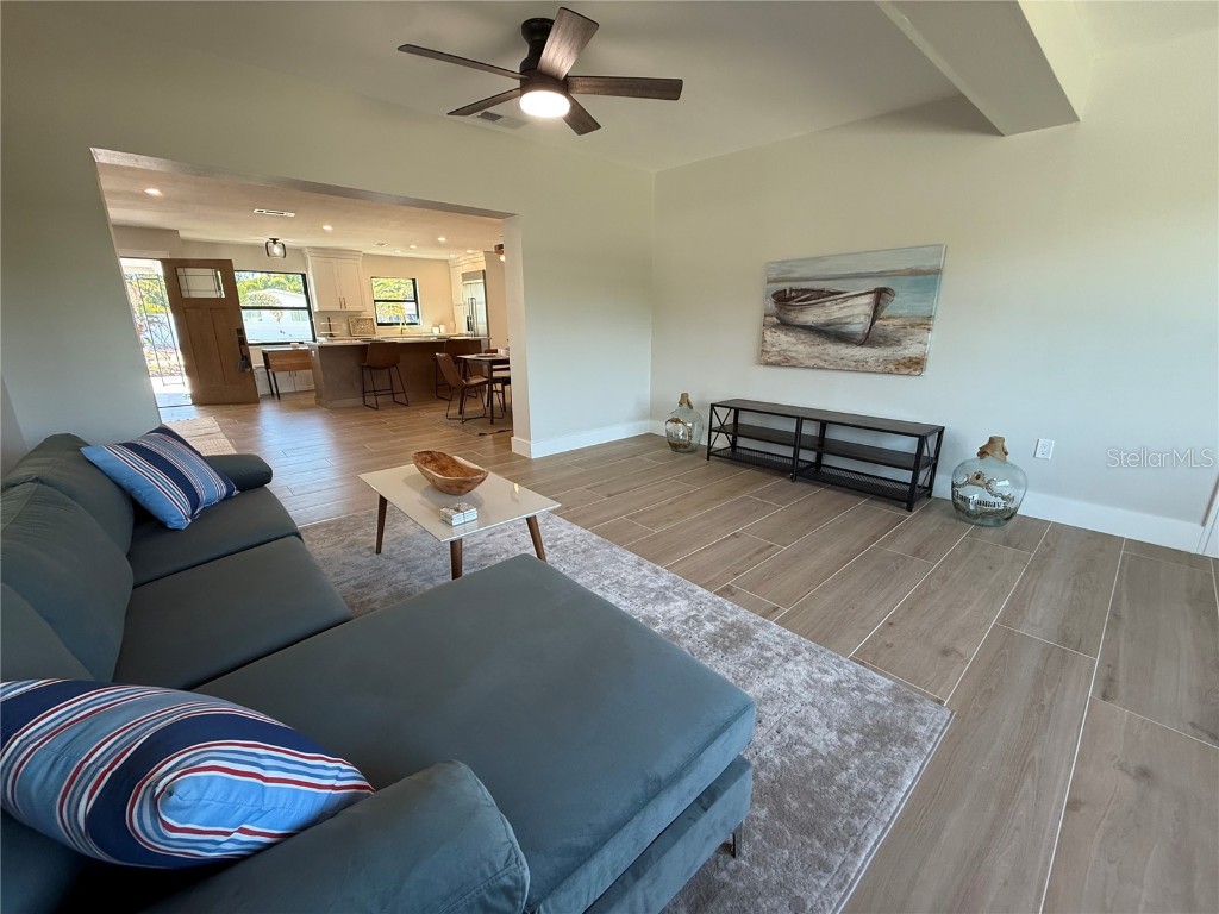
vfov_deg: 85.7
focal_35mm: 14
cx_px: 610
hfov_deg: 102.1
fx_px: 493
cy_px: 457
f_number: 2.2
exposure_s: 1/120
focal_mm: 2.22
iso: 200
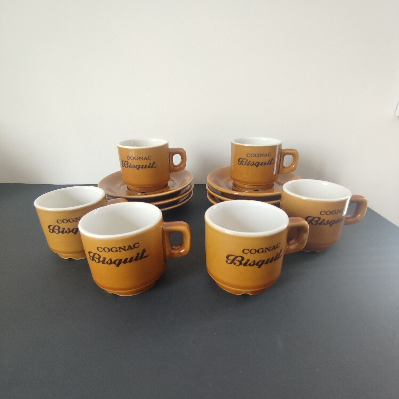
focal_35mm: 19
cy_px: 217
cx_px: 199
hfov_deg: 77.7
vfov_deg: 77.5
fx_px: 248
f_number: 2.2
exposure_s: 1/50
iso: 238
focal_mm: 1.65
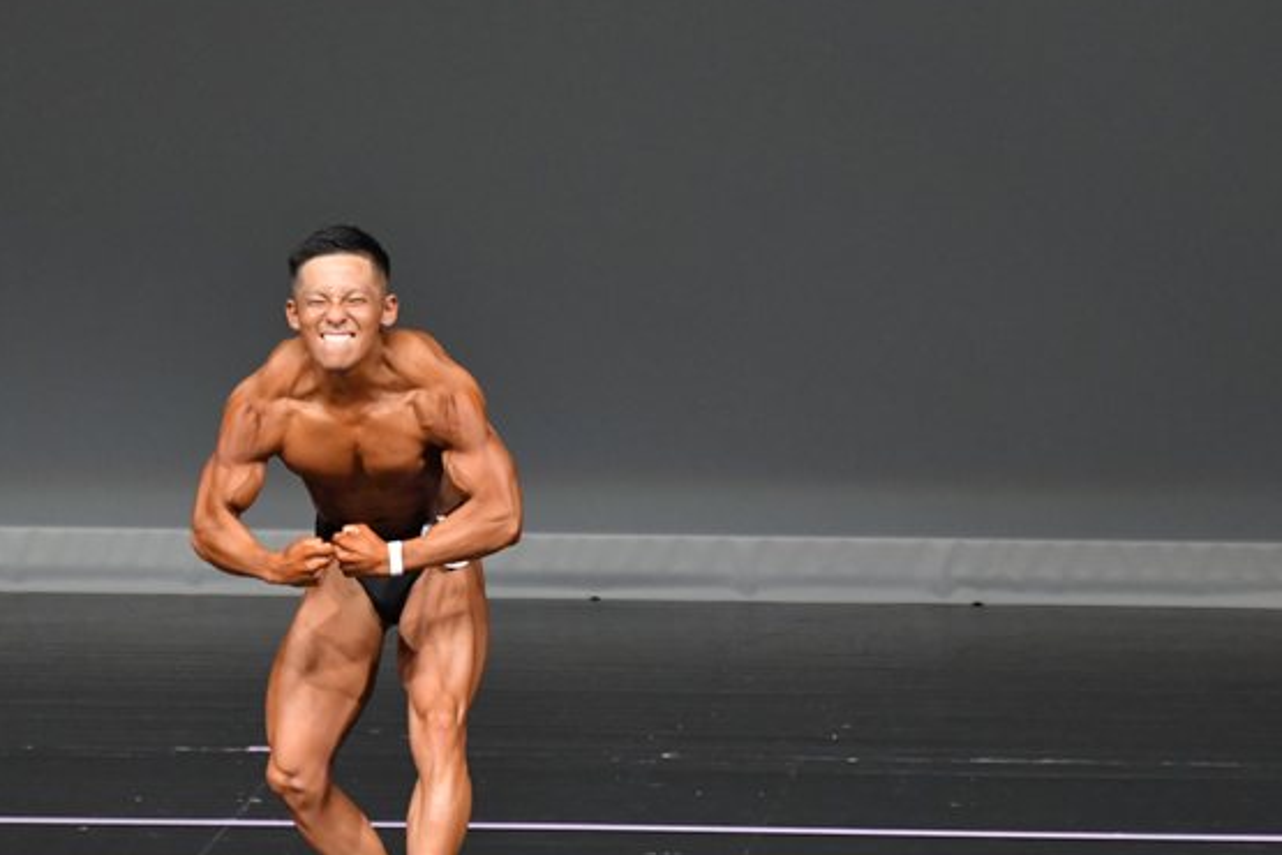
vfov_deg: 3.1
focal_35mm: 440
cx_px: 590
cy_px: 566
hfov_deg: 4.7
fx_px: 15668
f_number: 5.6
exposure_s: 1/400
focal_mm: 210
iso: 4000
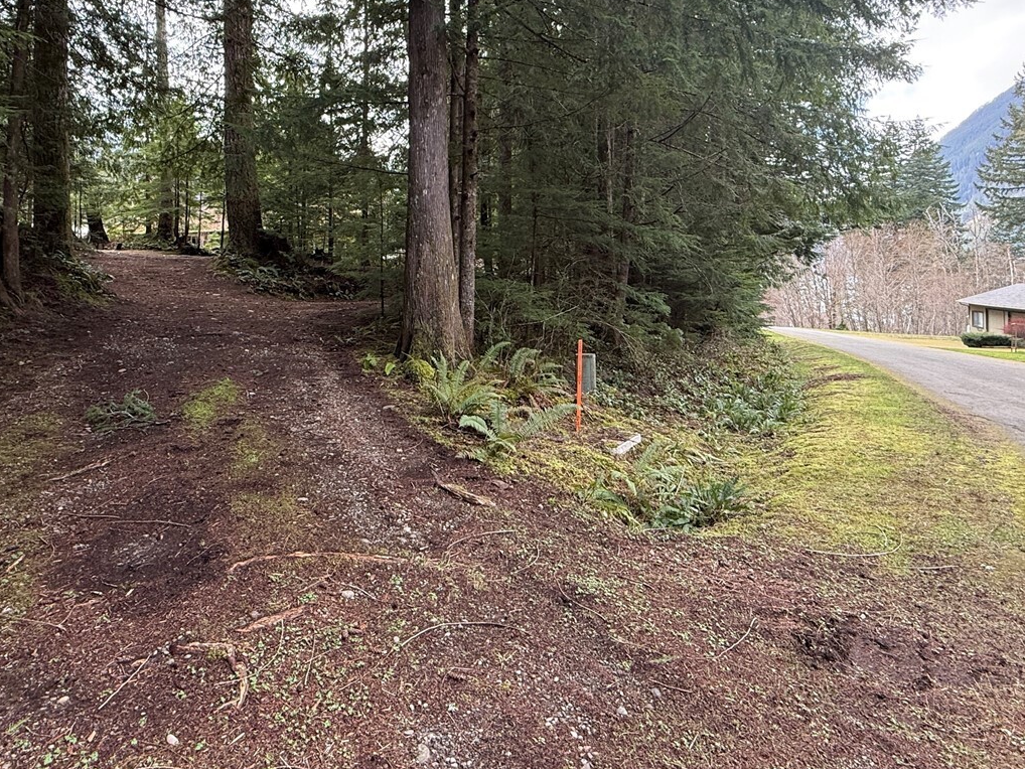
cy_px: 261
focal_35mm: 22
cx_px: 462
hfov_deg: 76.2
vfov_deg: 59.8
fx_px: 652
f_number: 2.2
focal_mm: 2.22
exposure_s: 1/99
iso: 125
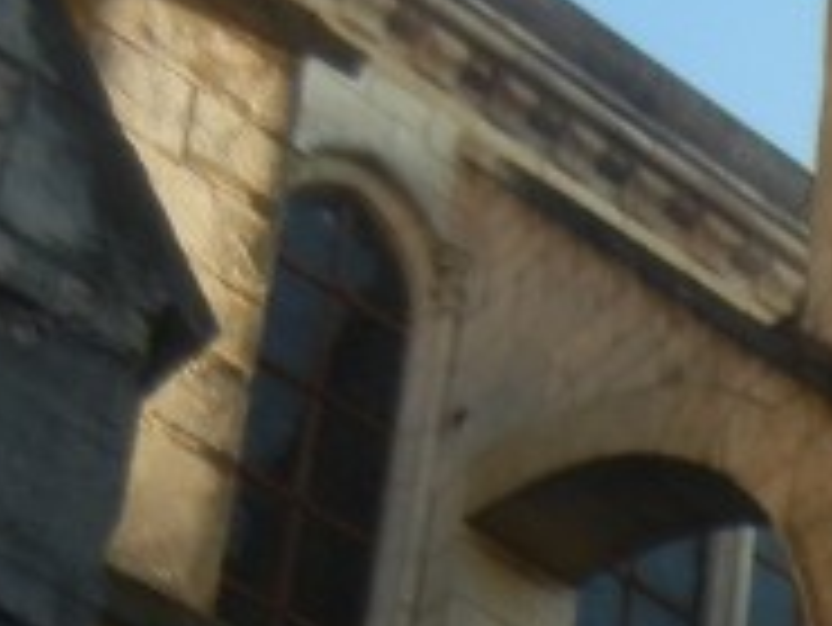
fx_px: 3992
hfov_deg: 10.8
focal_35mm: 166
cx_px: 1727
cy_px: 1387
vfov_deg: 8.4
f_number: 3.5
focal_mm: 5.4
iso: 160
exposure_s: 1/280
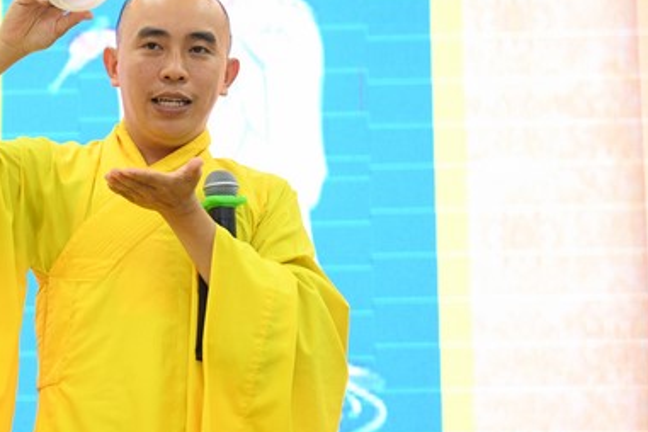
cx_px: 105
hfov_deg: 12.2
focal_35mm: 167
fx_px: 3006
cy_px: 172
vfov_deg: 8.2
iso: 4000
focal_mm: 98
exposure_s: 1/160
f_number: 4
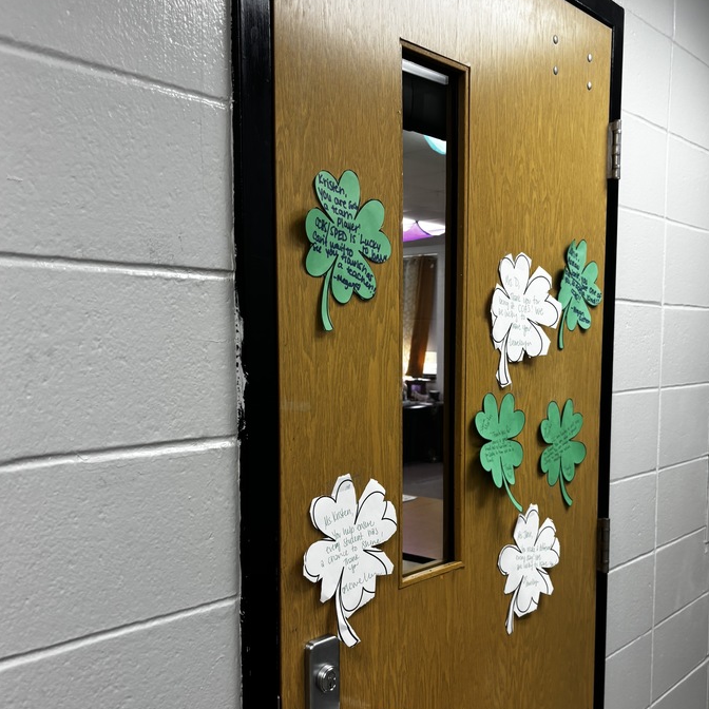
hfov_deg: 47.1
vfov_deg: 47.0
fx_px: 811
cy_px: 413
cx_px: 395
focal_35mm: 35
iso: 80
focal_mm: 5.96
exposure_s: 1/60
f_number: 1.6
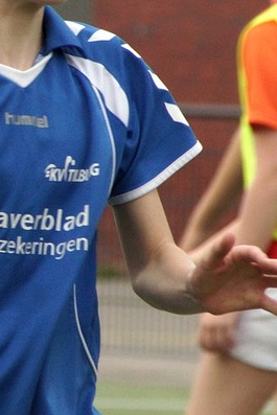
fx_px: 11162
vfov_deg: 2.1
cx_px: -29
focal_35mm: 968
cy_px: 162
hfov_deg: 1.4
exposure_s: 1/500
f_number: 10
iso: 640
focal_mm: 250
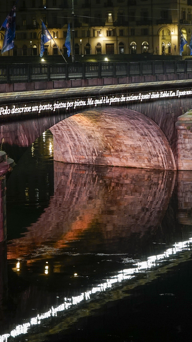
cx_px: 154
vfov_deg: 27.5
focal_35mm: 77
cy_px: 171
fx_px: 697
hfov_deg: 15.6
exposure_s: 1/90
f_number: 8
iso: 1250
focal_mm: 49
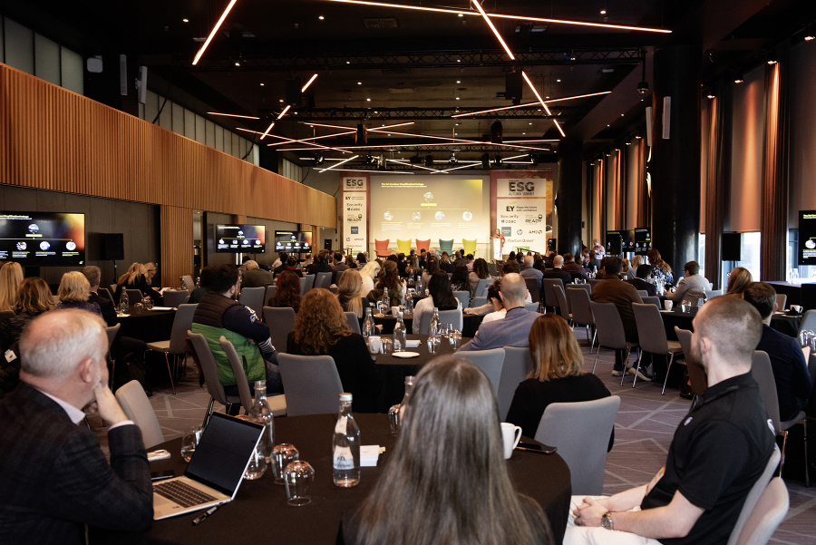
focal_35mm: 32
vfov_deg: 41.2
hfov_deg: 58.7
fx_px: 726
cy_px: 272
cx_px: 408
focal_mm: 32
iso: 3200
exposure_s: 1/100
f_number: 6.3
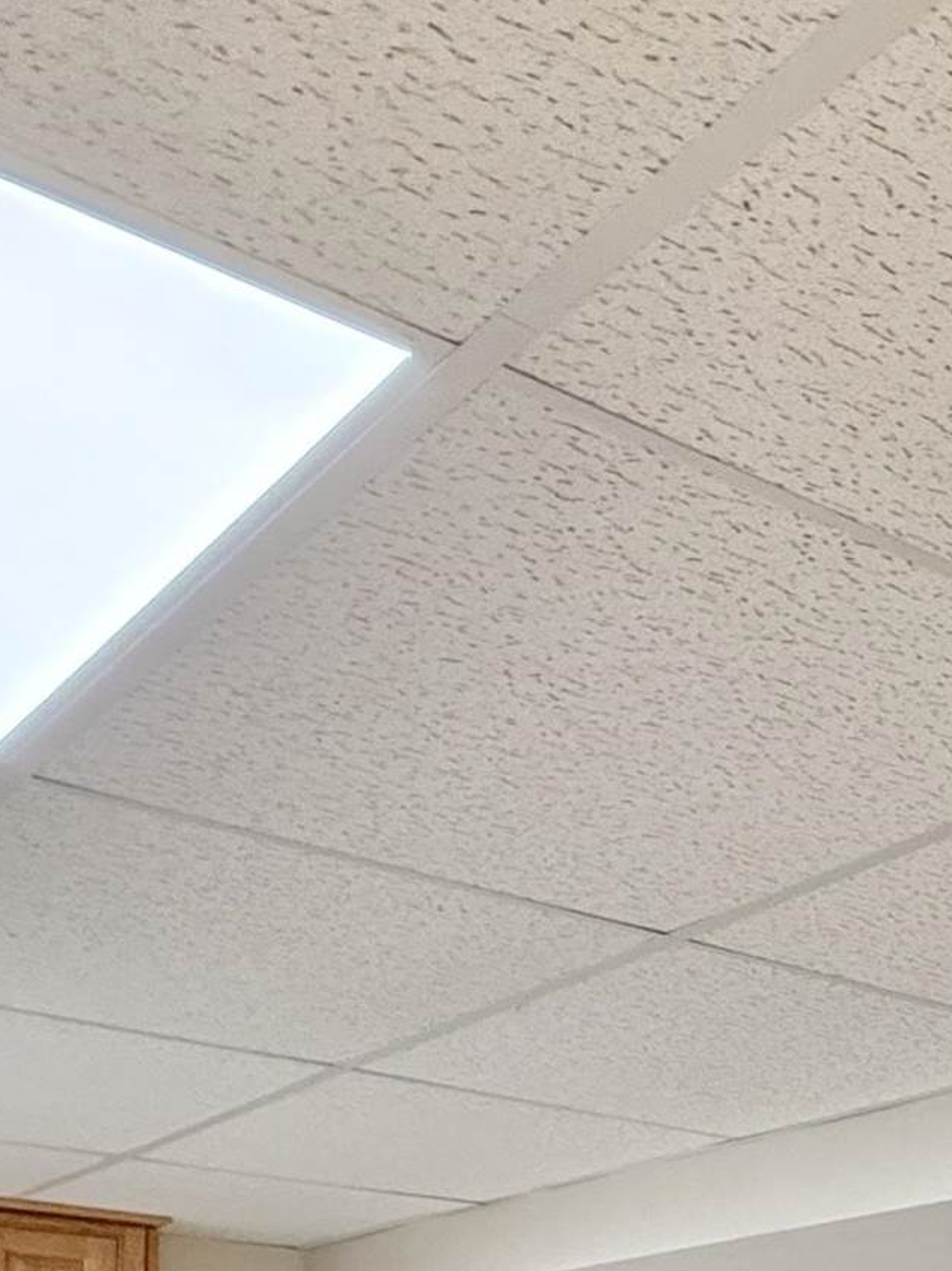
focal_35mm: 51
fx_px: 1871
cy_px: 1595
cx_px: 1907
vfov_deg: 30.6
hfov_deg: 18.5
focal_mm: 2.22
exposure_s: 1/60
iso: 320
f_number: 2.2
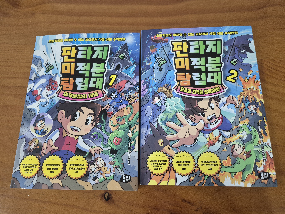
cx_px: 142
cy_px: 107
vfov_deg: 58.9
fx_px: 189
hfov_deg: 73.9
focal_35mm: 23
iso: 640
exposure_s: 1/60
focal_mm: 5.4
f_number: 1.8
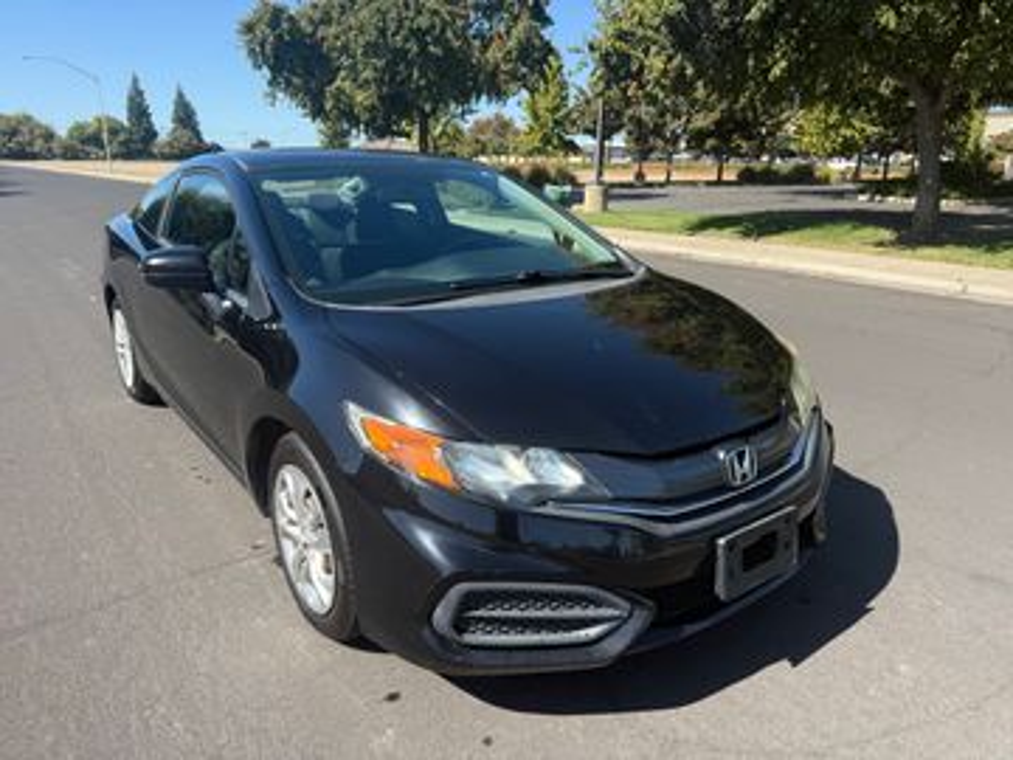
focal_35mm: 24
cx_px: 506
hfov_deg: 71.6
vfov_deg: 56.8
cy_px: 380
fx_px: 702
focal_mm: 6.76
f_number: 1.78
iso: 100
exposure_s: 1/2445
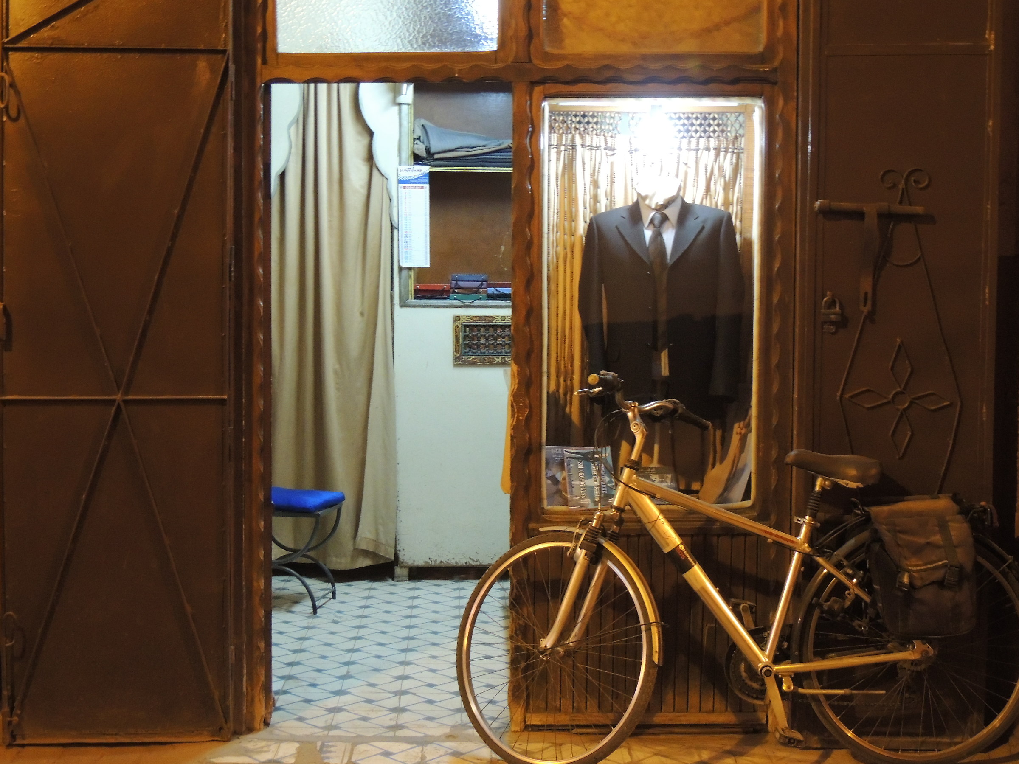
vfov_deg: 29.1
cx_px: 510
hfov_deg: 38.2
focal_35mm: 50
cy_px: 382
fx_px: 1472
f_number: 3.6
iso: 800
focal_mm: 8.9
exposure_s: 1/8
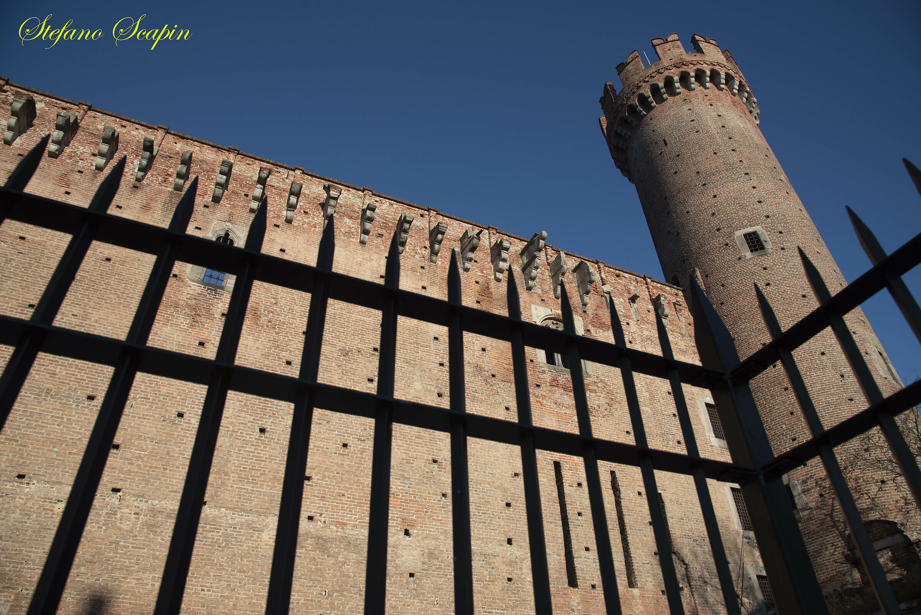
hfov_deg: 73.7
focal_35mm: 24
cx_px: 460
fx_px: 614
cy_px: 308
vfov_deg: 53.2
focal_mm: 24
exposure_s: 1/500
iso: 220
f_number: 8
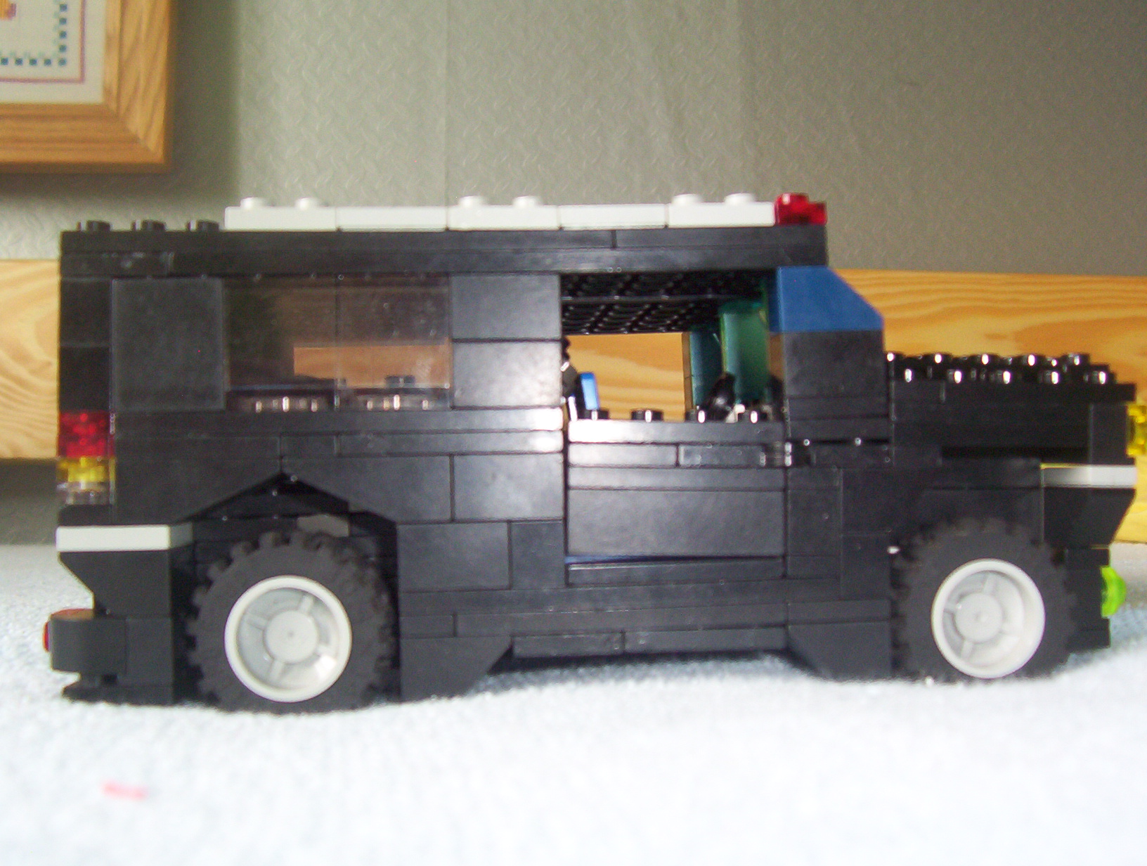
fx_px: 1196
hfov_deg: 51.2
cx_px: 574
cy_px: 433
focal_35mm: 36
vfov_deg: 39.8
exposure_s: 1/30
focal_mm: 5.54
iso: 140
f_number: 2.76
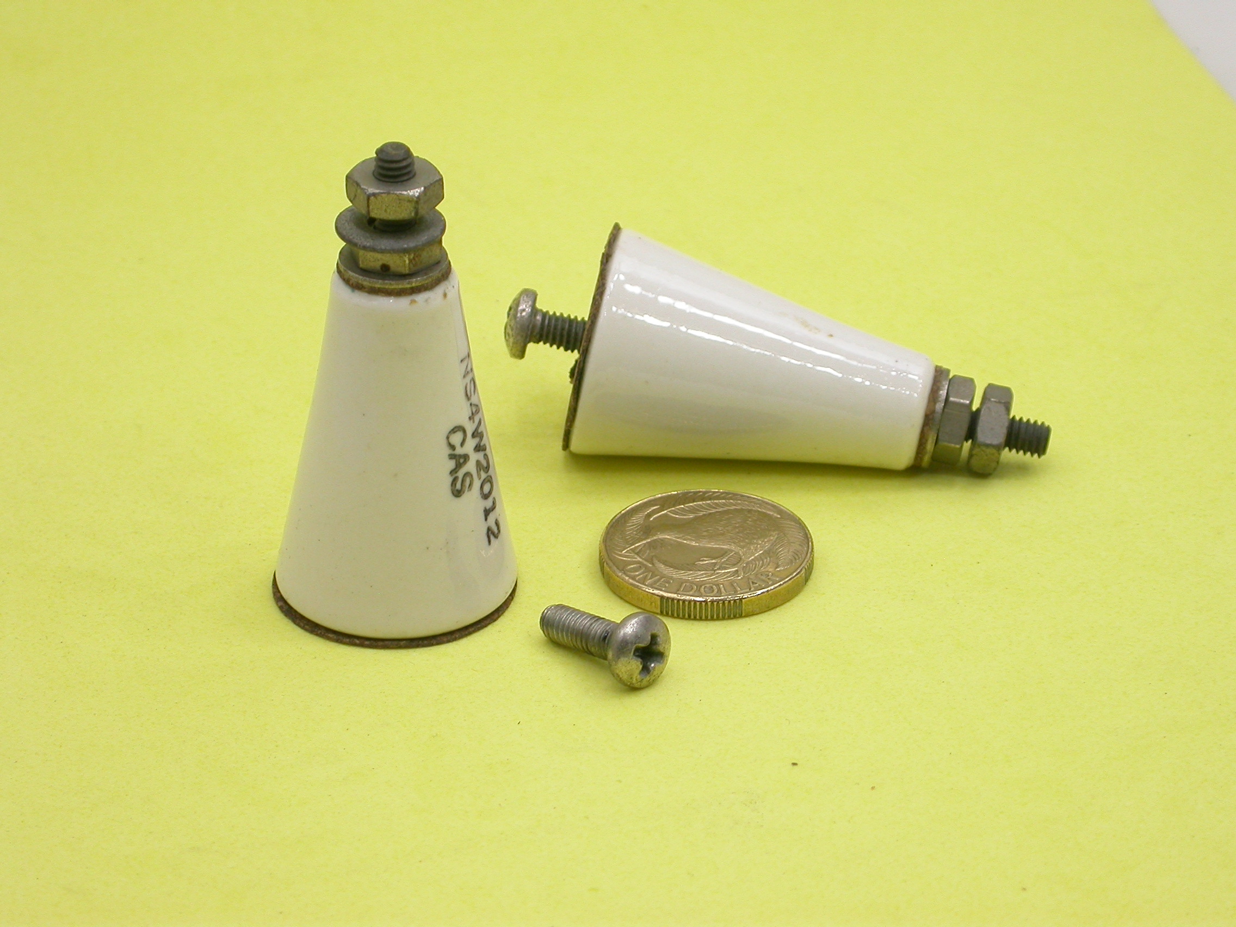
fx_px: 5499
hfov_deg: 12.8
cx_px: 618
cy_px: 464
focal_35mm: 154
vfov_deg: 9.6
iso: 100
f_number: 5.1
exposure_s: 1/56
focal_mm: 32
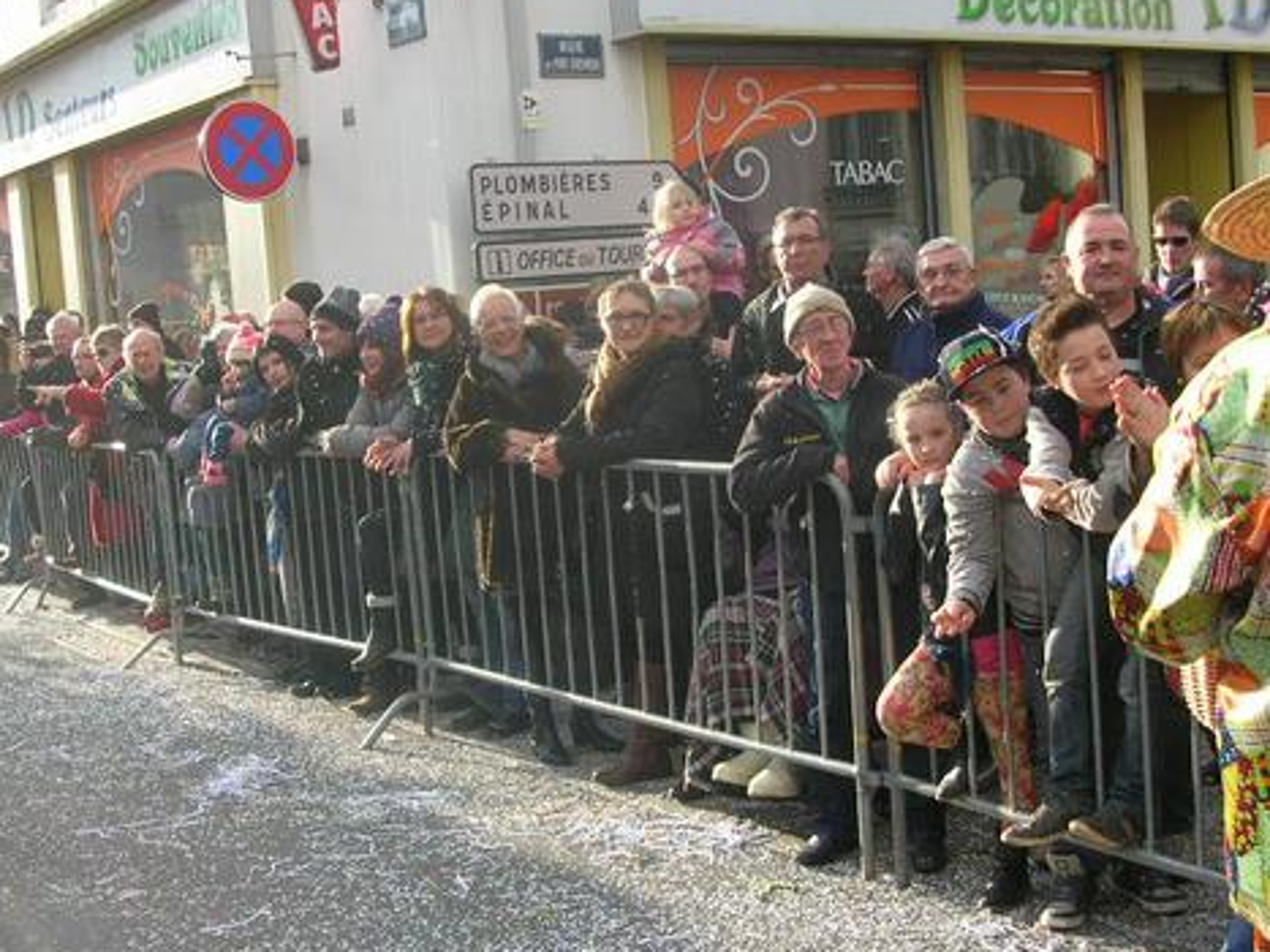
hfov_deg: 39.7
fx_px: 1761
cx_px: 601
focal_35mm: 48
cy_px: 530
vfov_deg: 30.2
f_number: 2.8
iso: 50
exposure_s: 1/290
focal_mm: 5.8
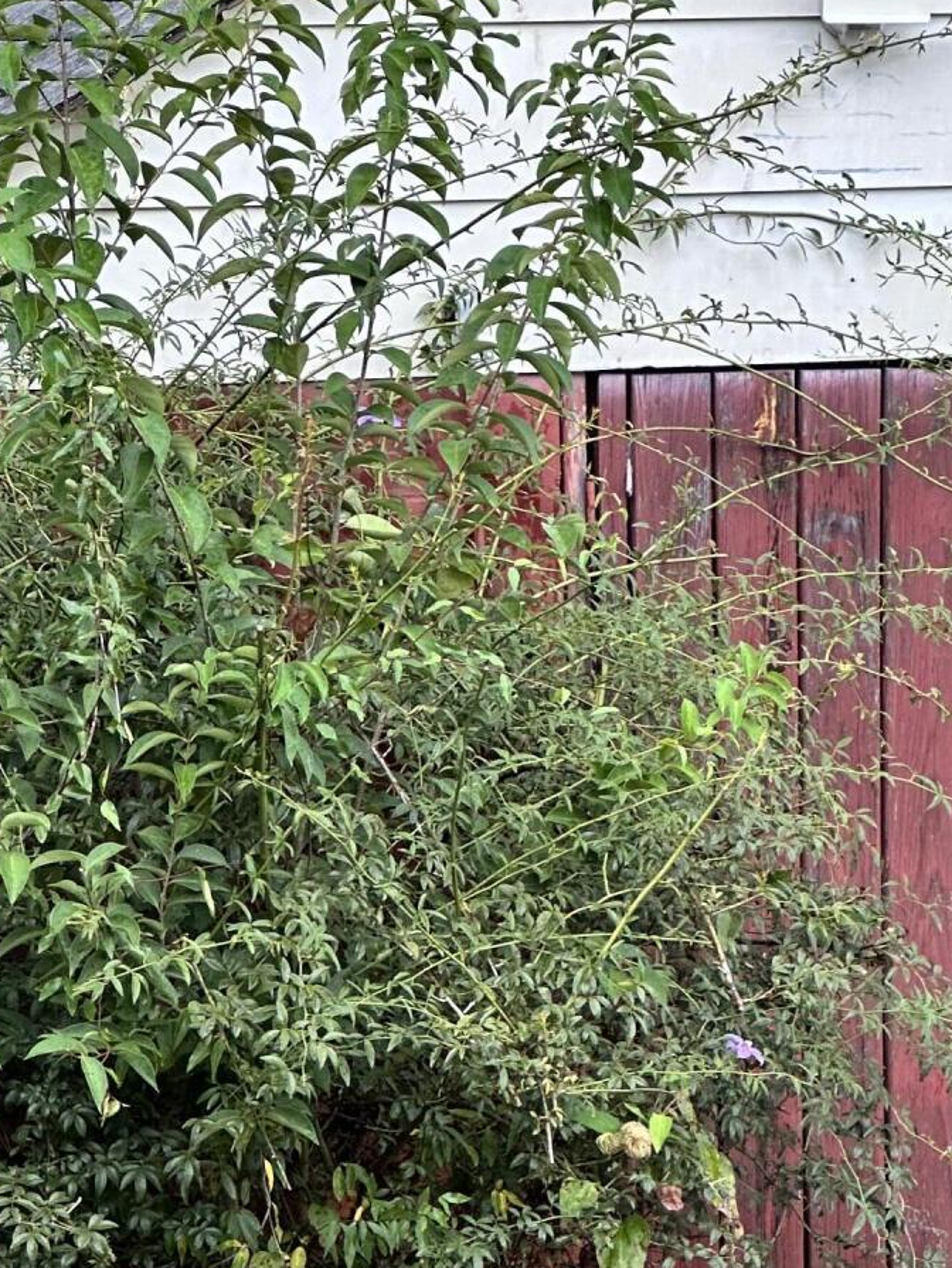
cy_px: 905
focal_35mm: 172
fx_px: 6303
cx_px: 885
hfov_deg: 8.6
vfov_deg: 11.5
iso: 80
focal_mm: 9
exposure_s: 1/99
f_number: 2.8
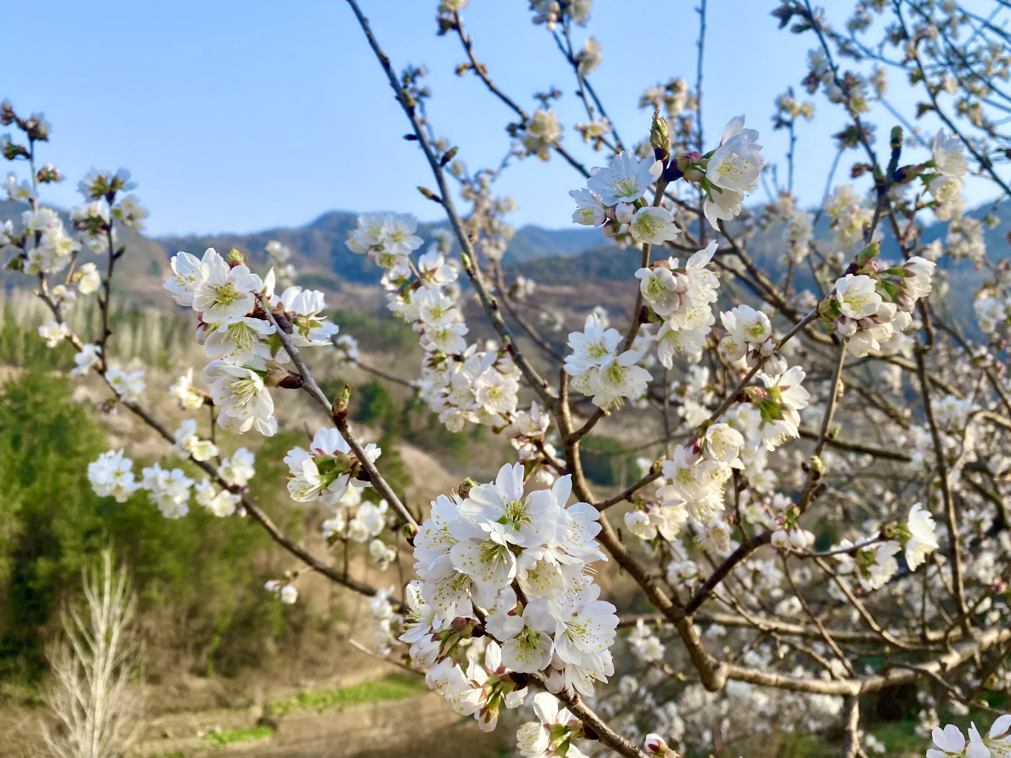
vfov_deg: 48.2
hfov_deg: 61.6
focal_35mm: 29
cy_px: 353
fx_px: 847
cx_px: 547
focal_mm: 4.25
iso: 32
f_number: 1.8
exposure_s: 1/1258
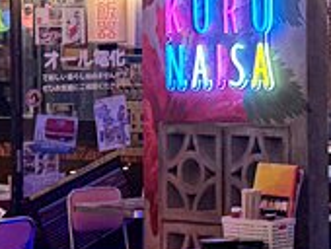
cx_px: 570
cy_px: -2
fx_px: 1618
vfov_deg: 8.8
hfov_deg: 11.0
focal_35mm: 169
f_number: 1.78
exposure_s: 1/100
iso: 64
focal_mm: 6.76
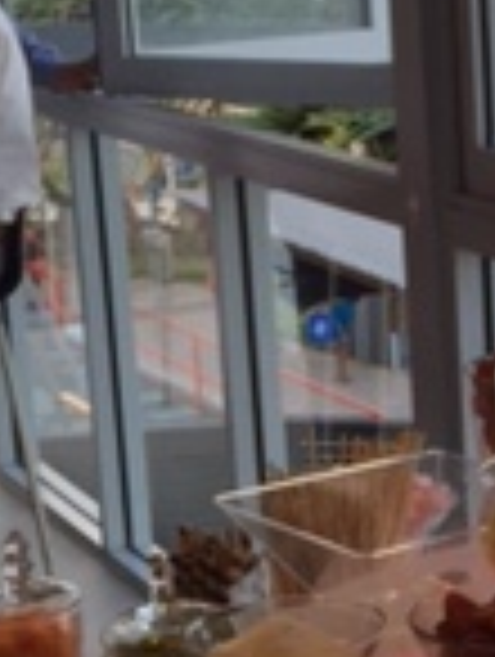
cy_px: 351
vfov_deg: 15.5
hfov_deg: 10.8
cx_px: 972
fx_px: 2414
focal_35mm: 127
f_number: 2.2
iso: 40
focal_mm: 4.15
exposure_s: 1/120
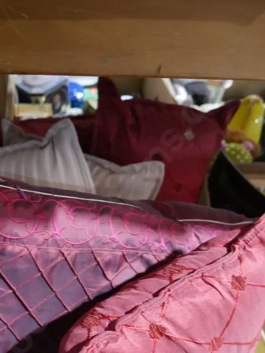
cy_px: 241
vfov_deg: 44.9
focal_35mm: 41
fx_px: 418
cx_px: 96
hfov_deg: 34.9
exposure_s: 1/60
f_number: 3.5
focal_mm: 14
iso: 2500
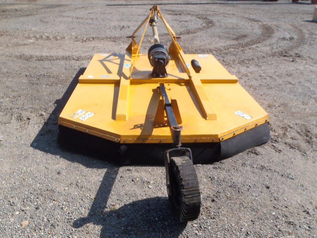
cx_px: 158
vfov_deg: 49.7
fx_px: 256
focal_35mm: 28
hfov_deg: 63.4
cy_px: 119
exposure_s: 1/500
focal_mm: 5
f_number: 4.5
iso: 80
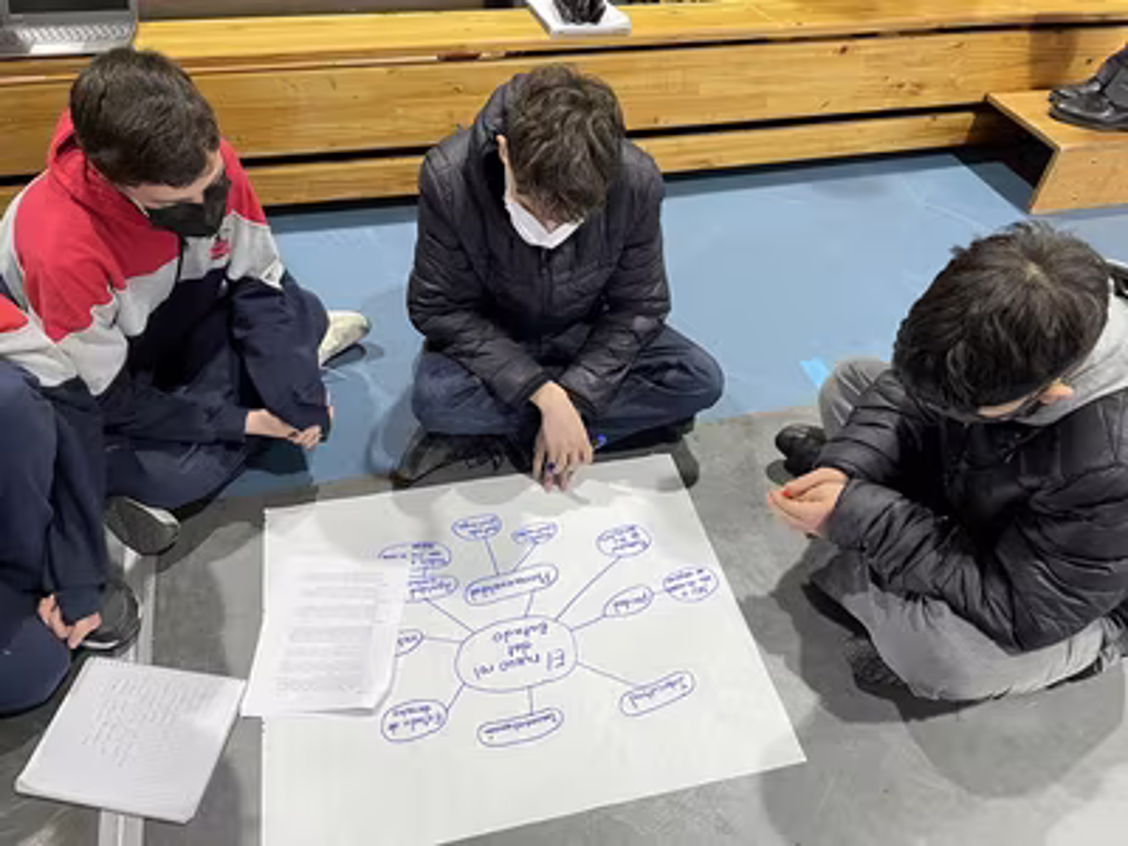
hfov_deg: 67.3
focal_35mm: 26
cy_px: 423
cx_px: 564
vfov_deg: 53.1
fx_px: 847
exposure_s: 1/72
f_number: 1.6
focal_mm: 4.2
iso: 125
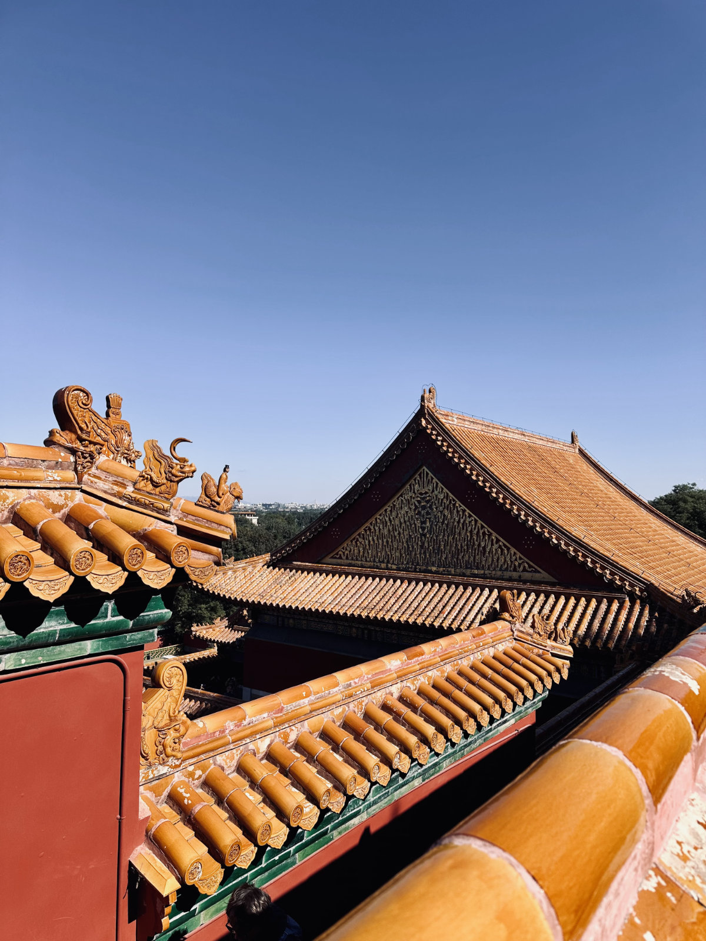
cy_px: 470
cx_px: 353
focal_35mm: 24
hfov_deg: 56.8
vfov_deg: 71.6
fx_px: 653
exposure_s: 1/4762
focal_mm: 6.9
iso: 80
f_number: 1.8
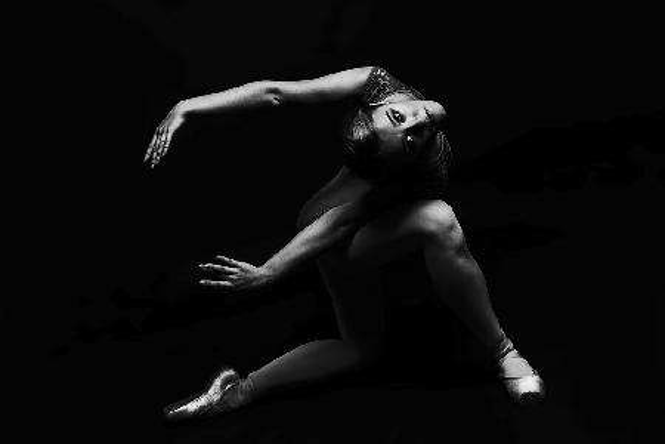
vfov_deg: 37.9
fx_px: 646
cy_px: 222
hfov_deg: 54.4
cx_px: 332
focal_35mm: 35
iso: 100
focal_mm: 35
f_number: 6.3
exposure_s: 1/160
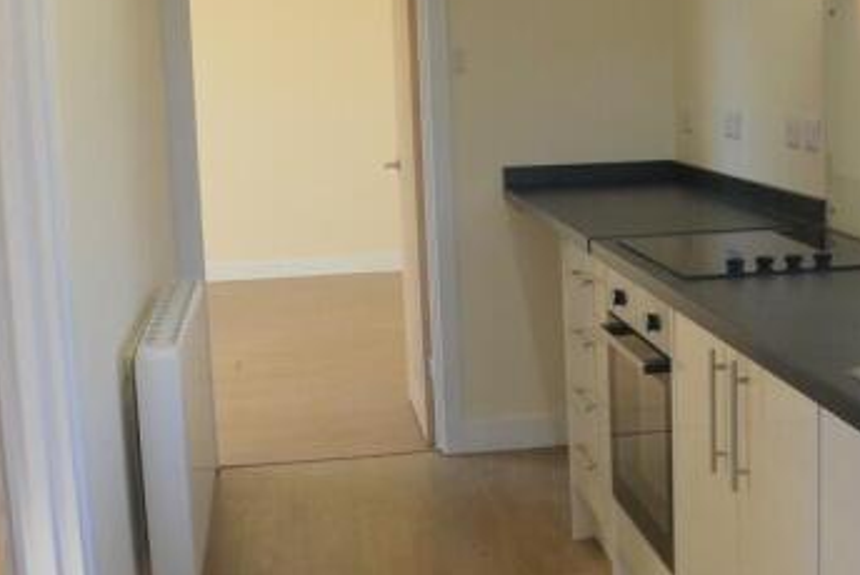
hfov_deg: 35.7
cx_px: 609
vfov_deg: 24.7
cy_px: 266
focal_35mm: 55
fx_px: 1315
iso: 400
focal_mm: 11
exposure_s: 1/200
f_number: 3.5
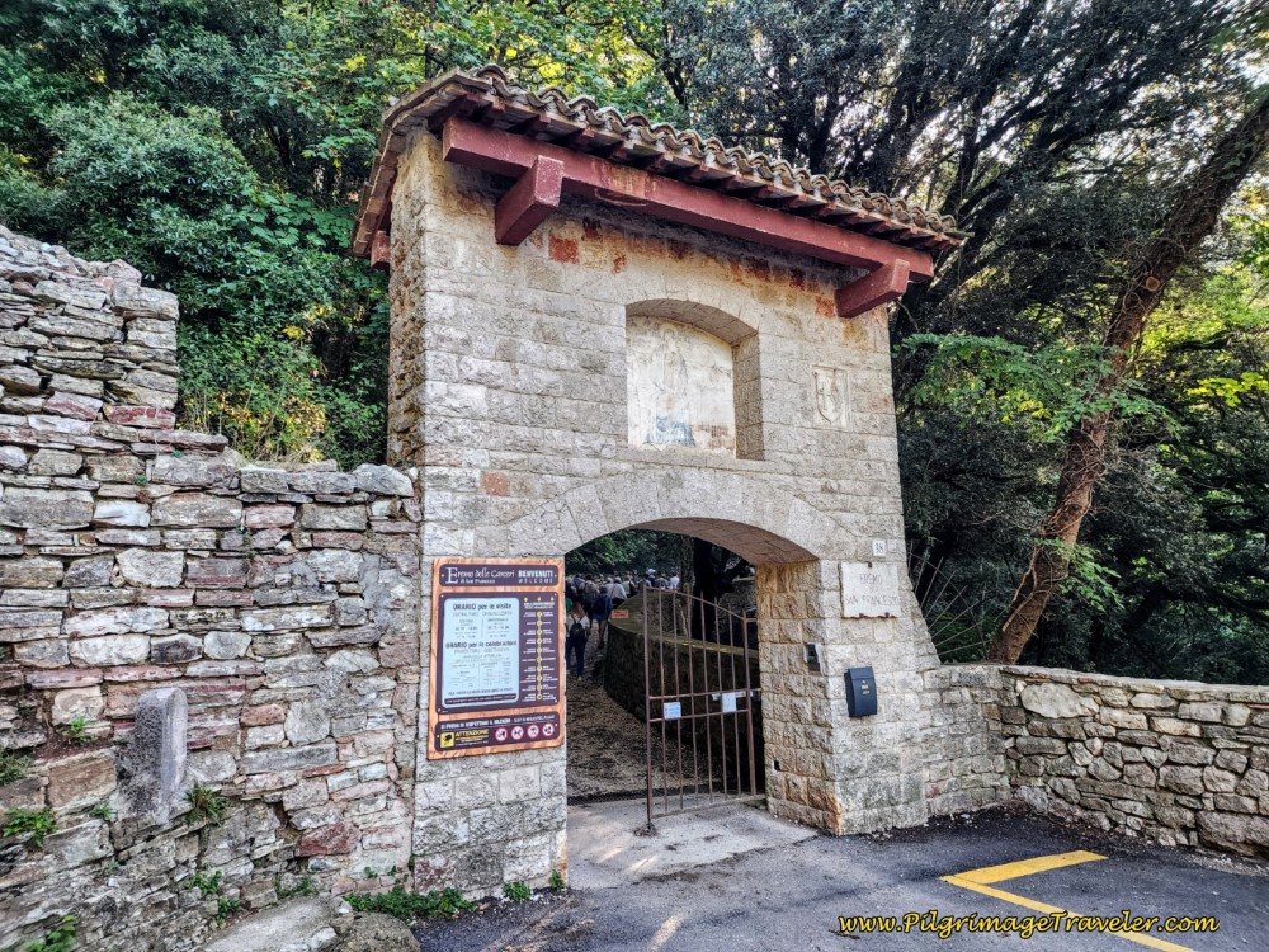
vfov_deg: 58.9
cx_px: 634
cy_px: 476
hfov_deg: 73.9
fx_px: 843
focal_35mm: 23
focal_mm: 6.4
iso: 200
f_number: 1.8
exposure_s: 1/180
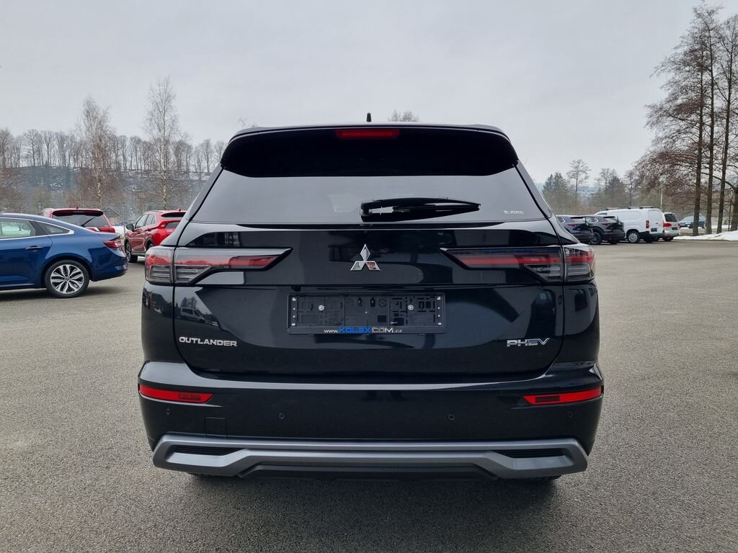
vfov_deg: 53.1
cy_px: 276
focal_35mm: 26
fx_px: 554
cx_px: 369
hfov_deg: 67.3
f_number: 1.8
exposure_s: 1/299
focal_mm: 5.4
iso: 50
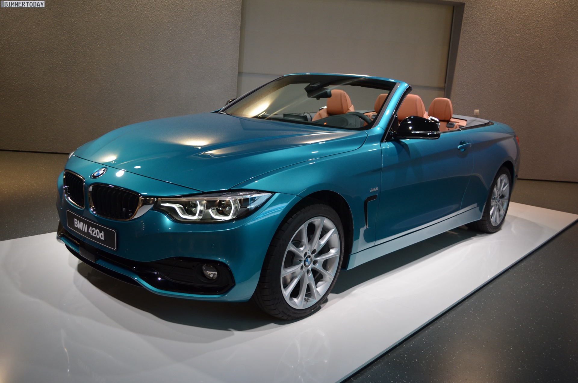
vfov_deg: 39.8
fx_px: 529
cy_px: 192
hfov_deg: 57.3
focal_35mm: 33
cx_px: 289
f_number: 4
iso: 450
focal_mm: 22
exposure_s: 1/60
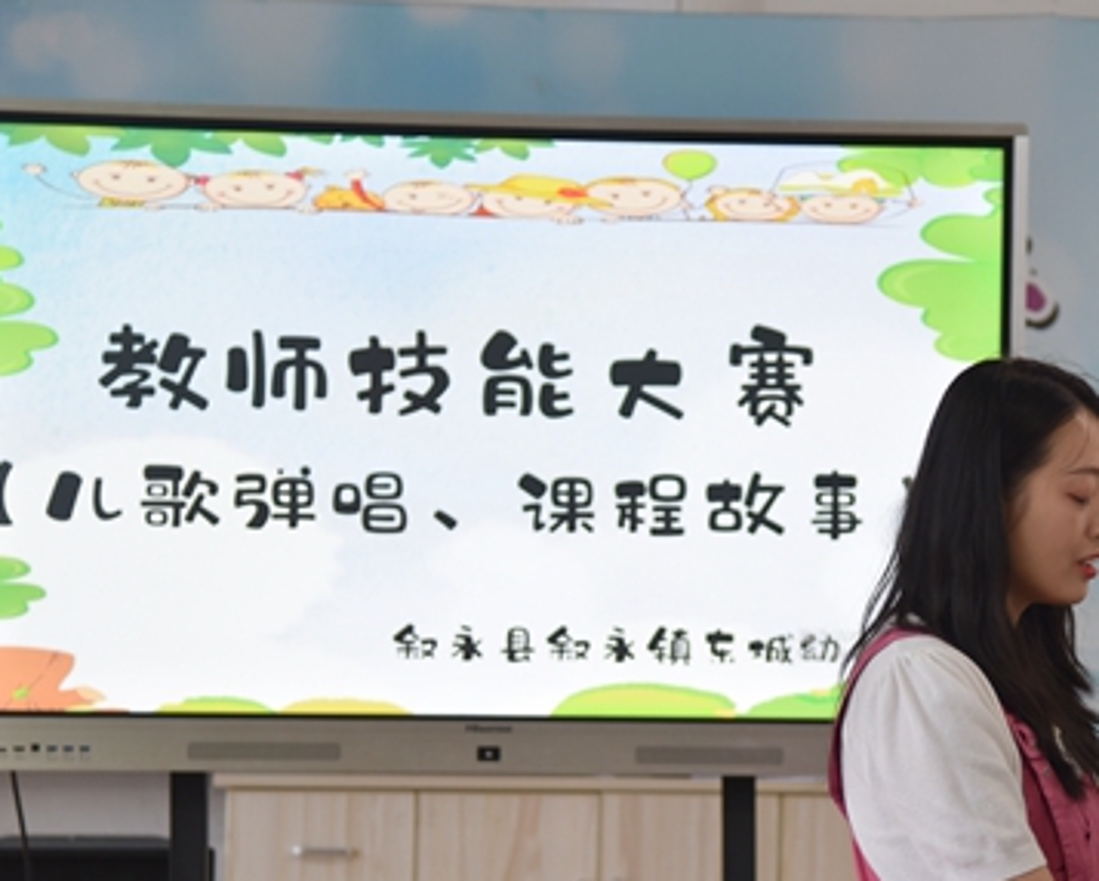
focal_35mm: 138
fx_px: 4491
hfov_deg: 13.9
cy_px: 647
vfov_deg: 11.2
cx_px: 865
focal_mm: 82
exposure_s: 1/50
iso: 250
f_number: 4
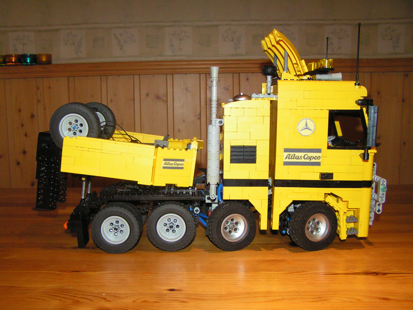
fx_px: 453
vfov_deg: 37.7
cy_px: 155
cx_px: 206
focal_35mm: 38
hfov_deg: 49.0
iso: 200
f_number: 2.8
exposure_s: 1/40
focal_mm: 6.3
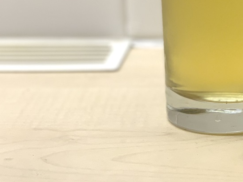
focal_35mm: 122
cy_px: -11
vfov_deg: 12.0
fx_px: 856
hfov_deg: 15.7
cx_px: 277
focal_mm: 6
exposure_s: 1/100
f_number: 2.4
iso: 100
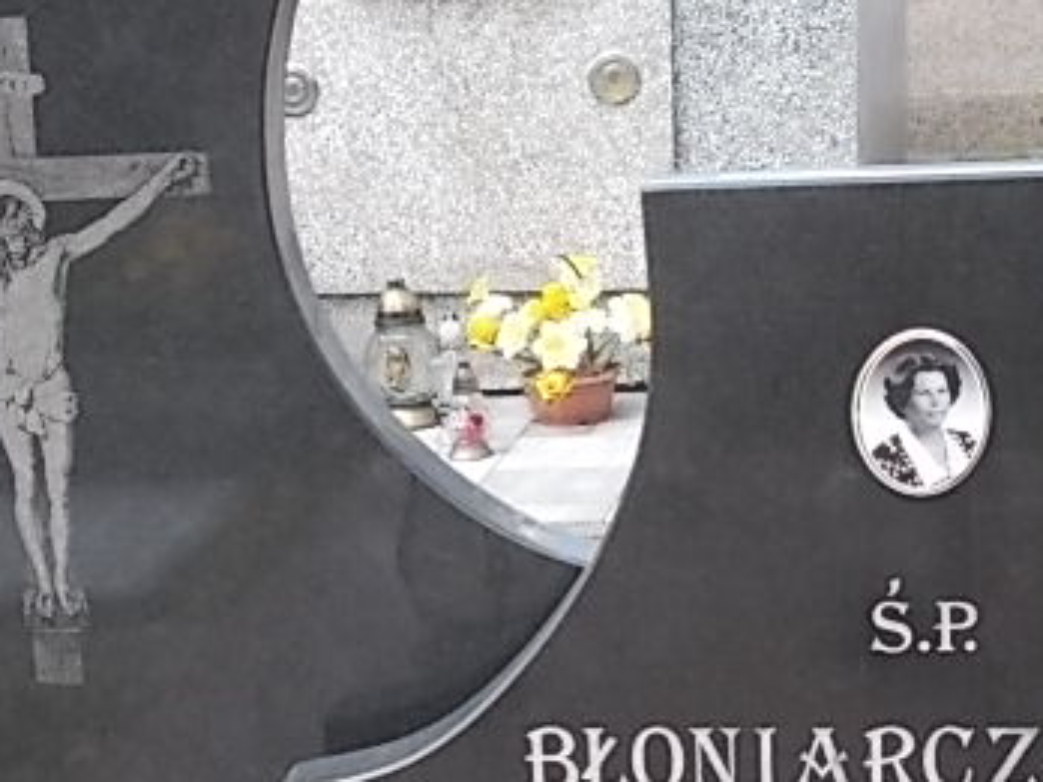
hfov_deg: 24.7
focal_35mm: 79
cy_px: 521
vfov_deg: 18.6
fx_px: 2380
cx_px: 453
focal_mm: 6.1
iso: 80
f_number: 3.3
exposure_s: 1/125
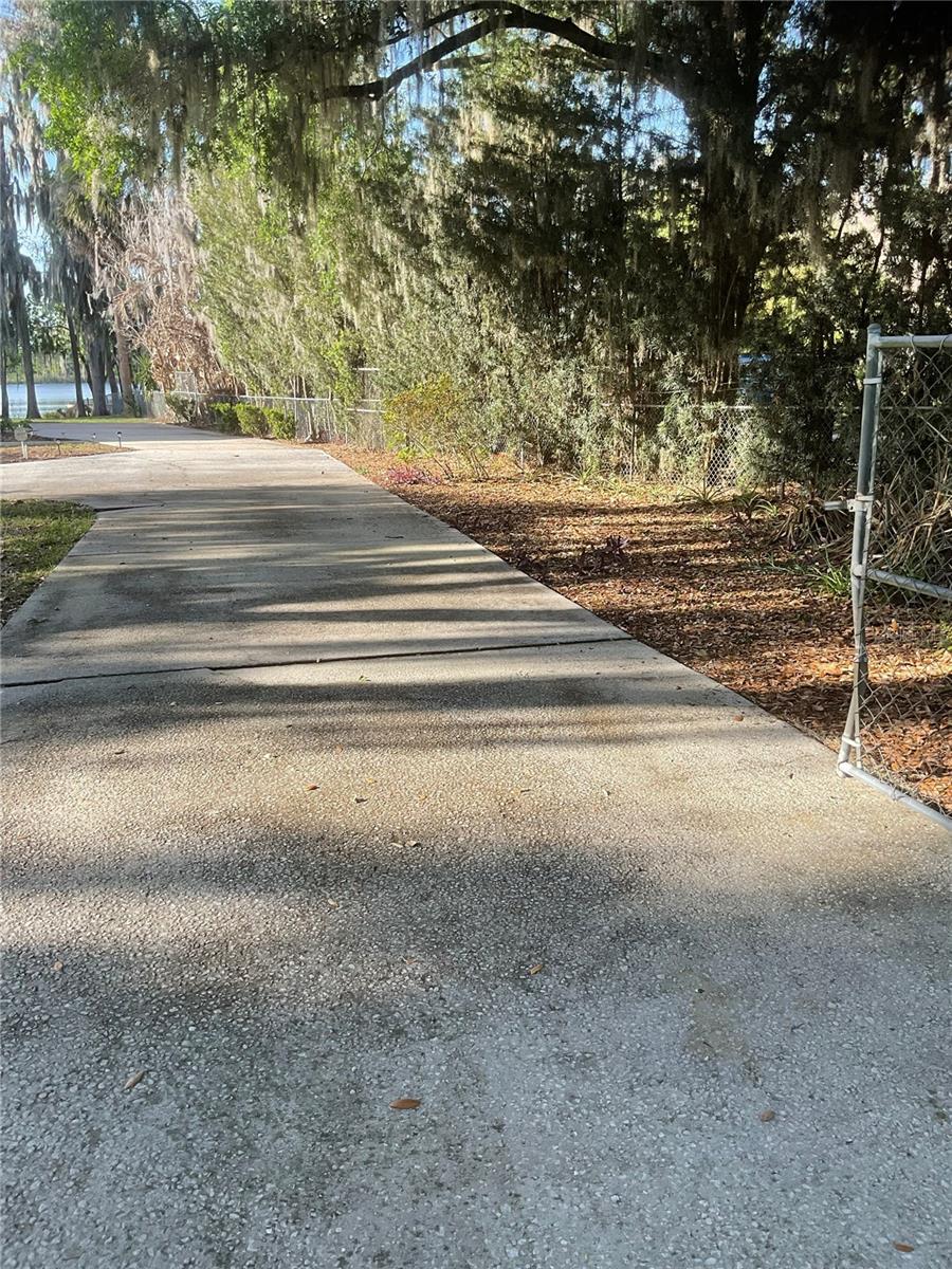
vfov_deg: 61.7
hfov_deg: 48.2
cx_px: 476
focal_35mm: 29
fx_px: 1063
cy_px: 634
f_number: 1.8
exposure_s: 1/274
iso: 16
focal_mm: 3
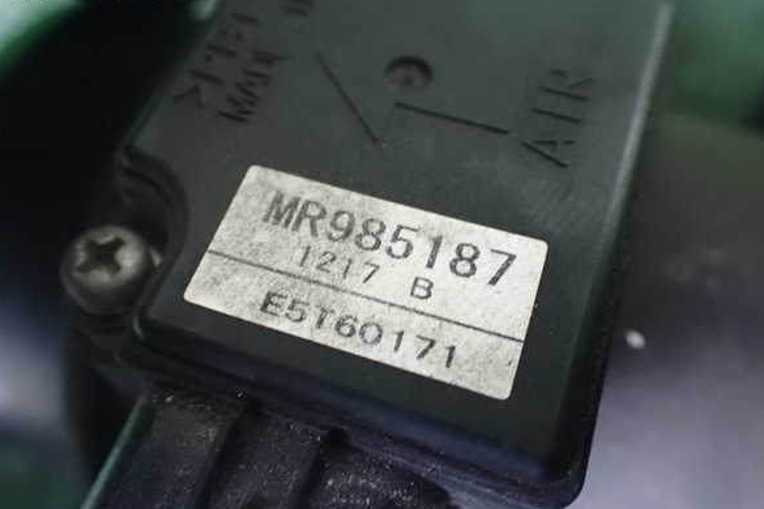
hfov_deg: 58.7
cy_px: 265
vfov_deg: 41.1
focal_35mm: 32
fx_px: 679
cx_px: 377
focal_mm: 5.4
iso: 1600
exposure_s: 1/15
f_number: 2.3
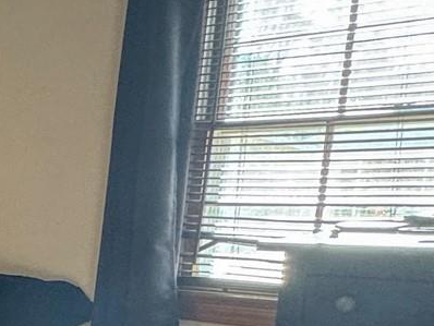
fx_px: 903
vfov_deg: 19.7
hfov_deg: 17.8
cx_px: -456
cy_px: 347
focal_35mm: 72
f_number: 2.2
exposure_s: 1/99
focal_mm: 2.22
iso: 160
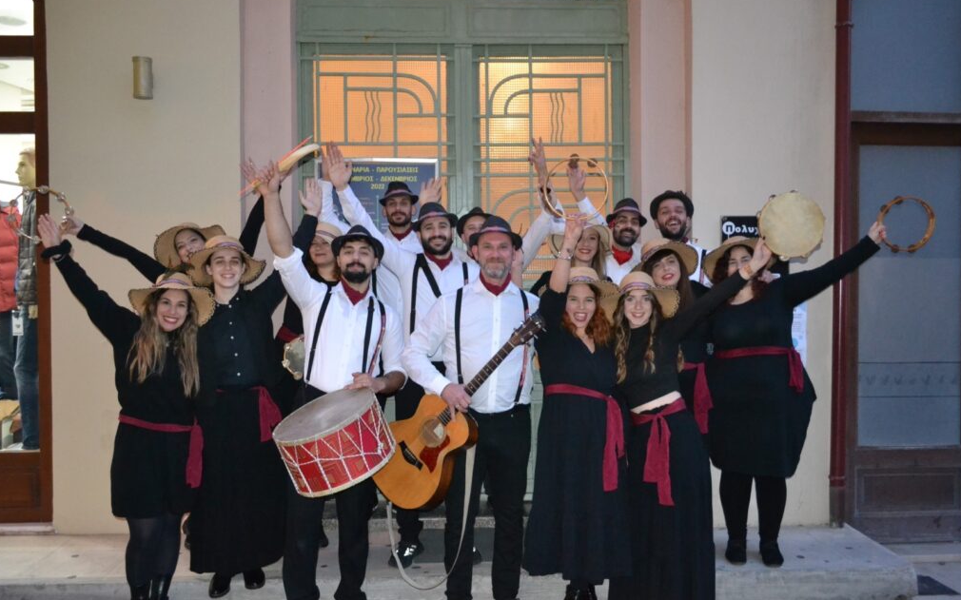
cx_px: 480
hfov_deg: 61.2
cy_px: 303
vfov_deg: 40.6
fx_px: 812
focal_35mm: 31
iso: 3200
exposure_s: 1/60
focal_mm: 20
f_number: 3.8
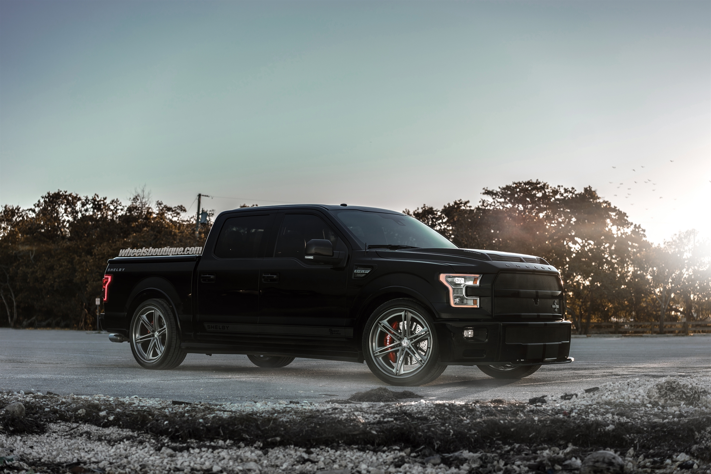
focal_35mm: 55
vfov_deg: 24.6
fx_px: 1086
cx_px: 356
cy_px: 237
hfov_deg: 36.2
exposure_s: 1/160
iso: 50
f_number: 2.8
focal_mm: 55
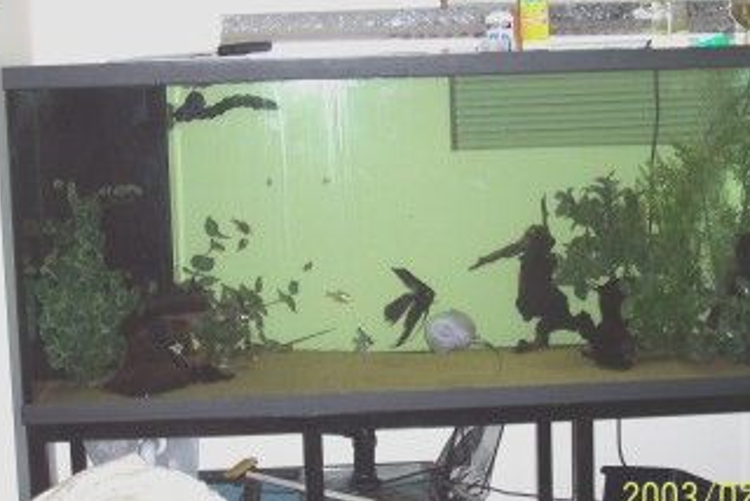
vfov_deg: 18.5
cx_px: 396
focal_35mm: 74
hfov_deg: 27.3
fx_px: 1543
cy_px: 234
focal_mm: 8.6
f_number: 3.4
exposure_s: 1/60
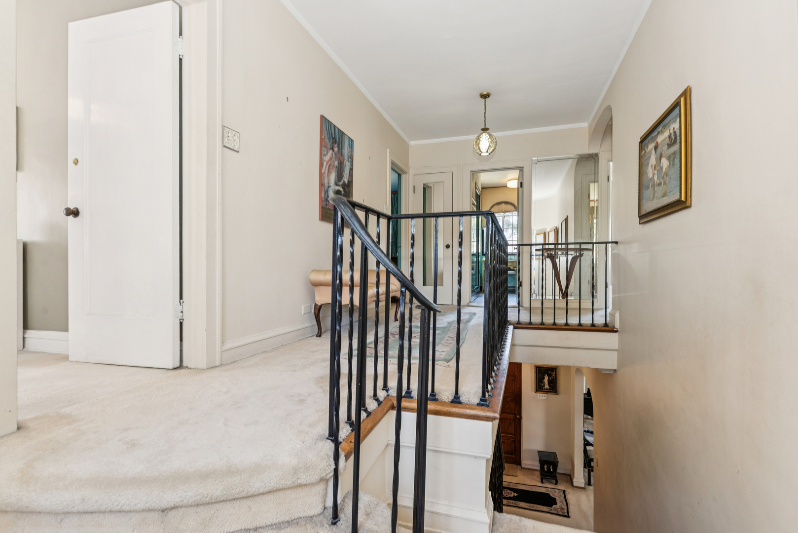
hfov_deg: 100.4
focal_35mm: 15
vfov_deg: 77.4
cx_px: 399
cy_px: 266
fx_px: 333
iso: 400
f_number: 8
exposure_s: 1/6
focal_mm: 15
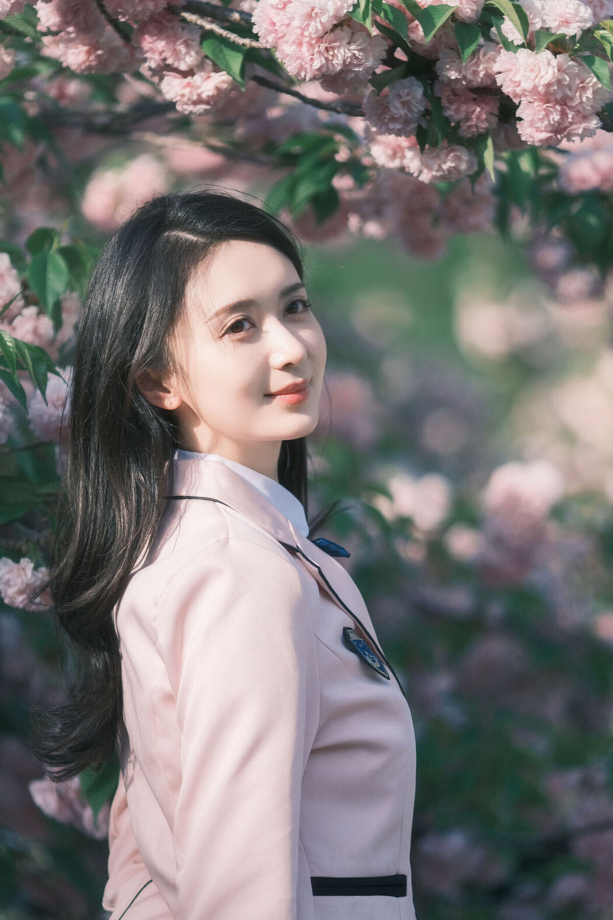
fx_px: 5185
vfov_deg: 10.1
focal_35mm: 203
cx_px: 306
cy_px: 460
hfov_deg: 6.8
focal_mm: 135
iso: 800
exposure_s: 1/6400
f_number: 2
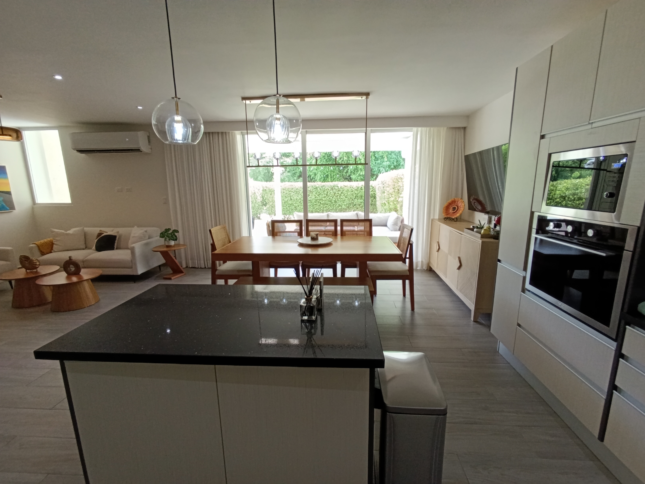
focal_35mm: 16
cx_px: 322
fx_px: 298
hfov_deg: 94.5
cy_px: 242
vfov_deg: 78.1
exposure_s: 1/100
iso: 200
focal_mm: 1.65
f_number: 2.2
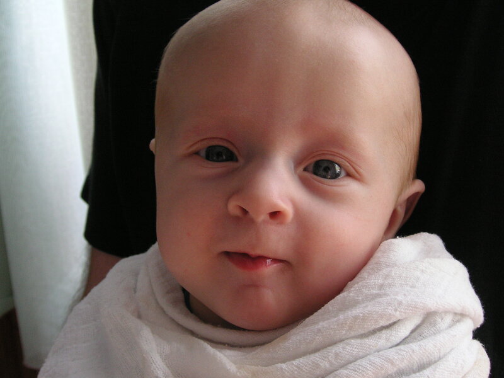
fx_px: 728
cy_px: 189
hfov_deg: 38.2
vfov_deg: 29.1
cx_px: 252
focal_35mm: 50
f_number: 3.4
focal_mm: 8.4
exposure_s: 1/45
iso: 80
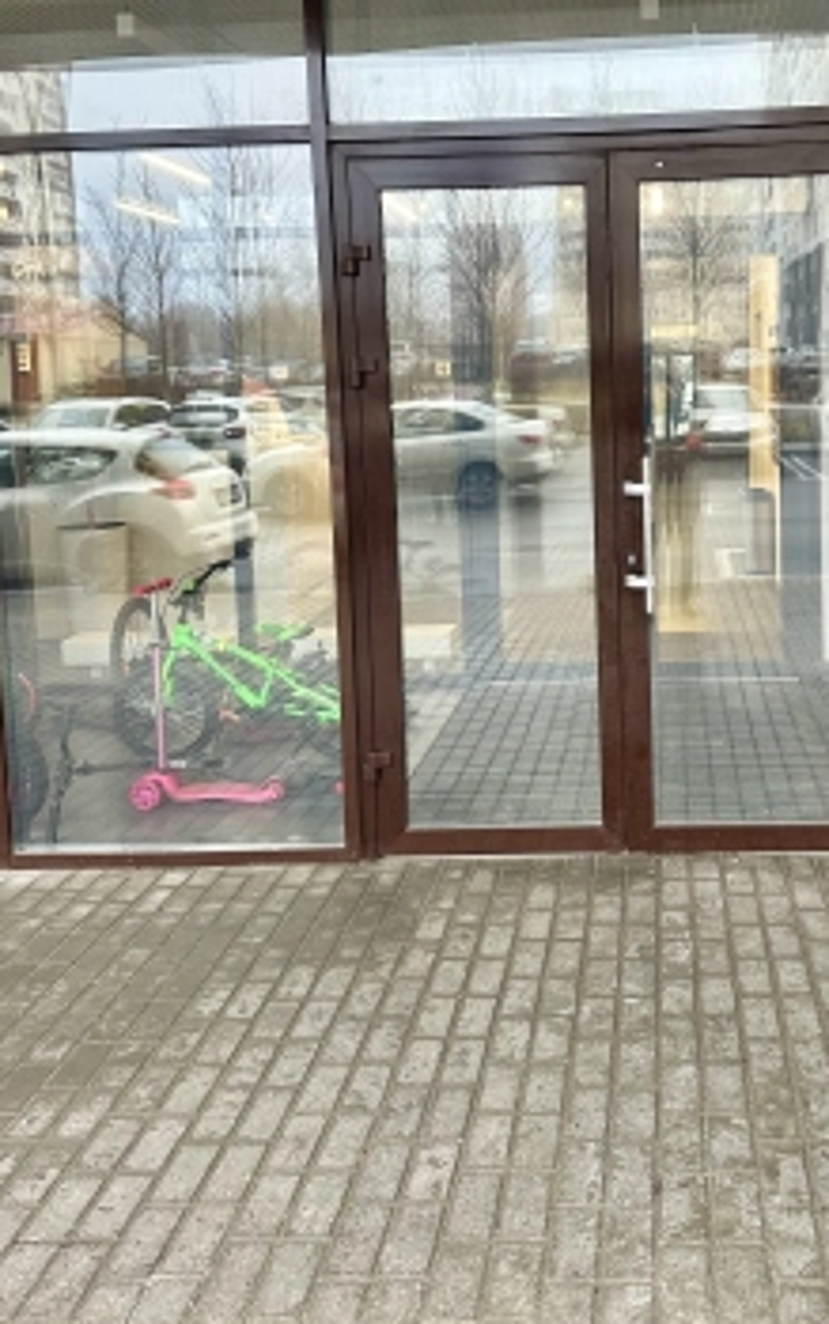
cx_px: 604
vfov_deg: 56.1
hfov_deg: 36.6
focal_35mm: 34
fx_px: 1228
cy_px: 511
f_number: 1.78
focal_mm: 6.86
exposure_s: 1/73
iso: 250
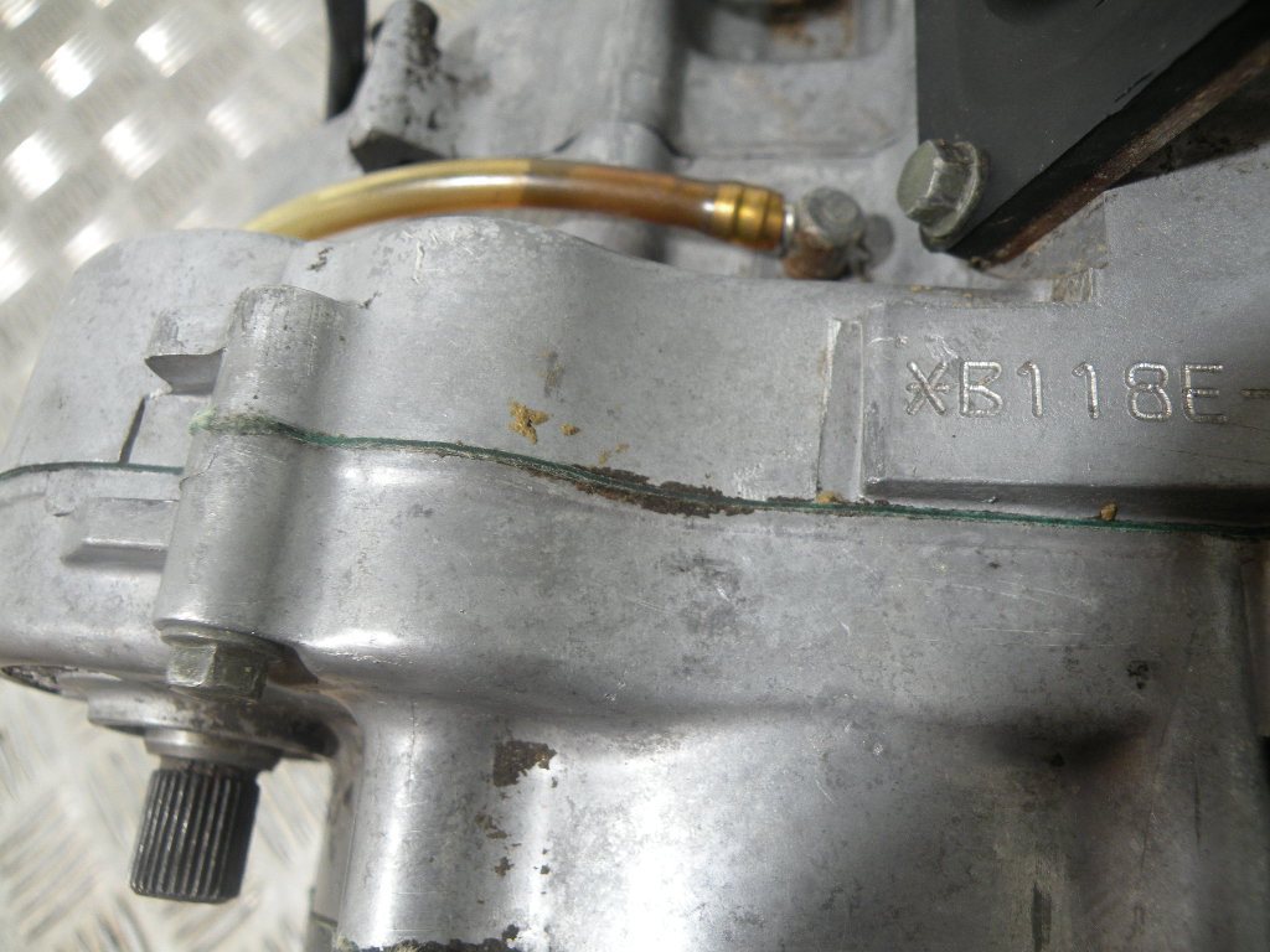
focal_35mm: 27
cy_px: 476
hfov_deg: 65.3
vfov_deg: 51.4
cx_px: 635
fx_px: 991
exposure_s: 1/60
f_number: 2.8
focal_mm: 4.7
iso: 105
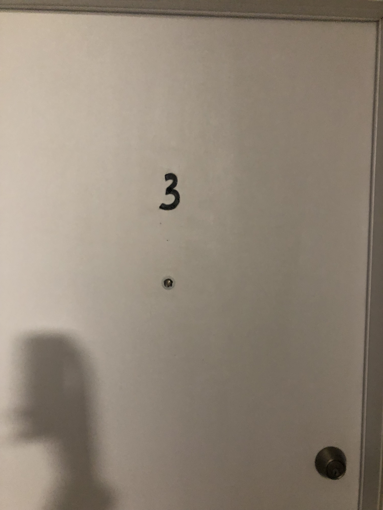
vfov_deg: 63.4
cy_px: 255
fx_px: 413
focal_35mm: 28
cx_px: 192
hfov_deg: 49.7
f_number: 1.8
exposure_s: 1/5
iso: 80
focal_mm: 4
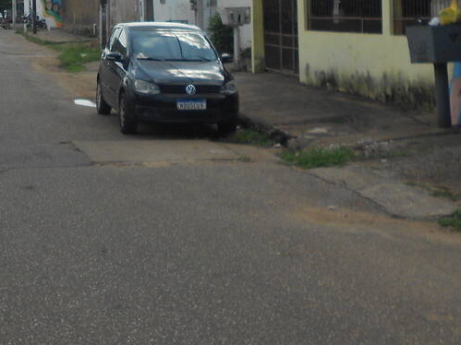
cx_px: 82
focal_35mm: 75
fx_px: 999
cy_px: -34
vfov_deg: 18.9
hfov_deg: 25.5
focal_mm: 4.6
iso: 80
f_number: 3.2
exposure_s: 1/800
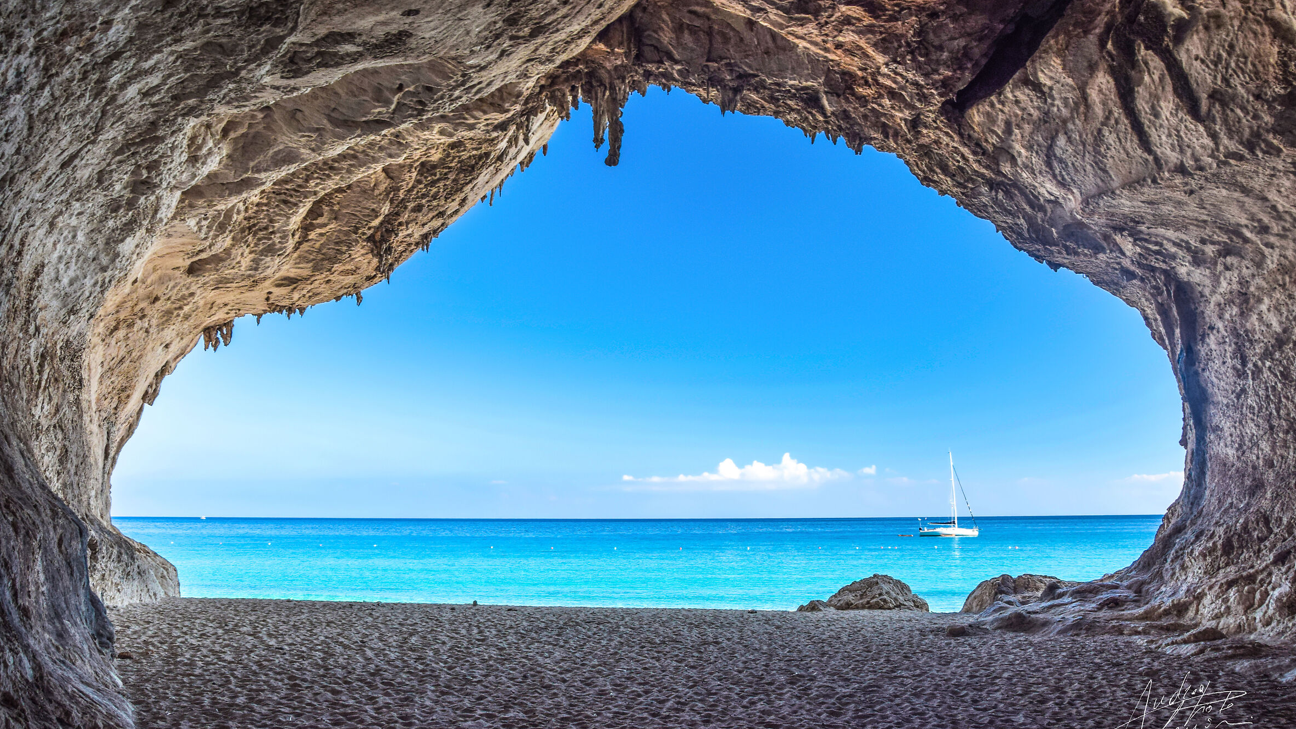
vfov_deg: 36.7
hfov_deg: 61.0
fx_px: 1100
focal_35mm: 32
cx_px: 659
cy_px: 363
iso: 400
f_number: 7.1
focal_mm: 20
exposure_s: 1/200
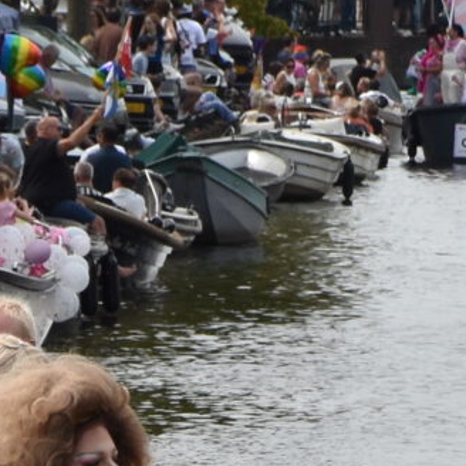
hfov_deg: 1.7
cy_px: 764
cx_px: 27
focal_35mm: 1044
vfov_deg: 1.7
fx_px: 15905
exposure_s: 1/320
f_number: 9
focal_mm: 105
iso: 200
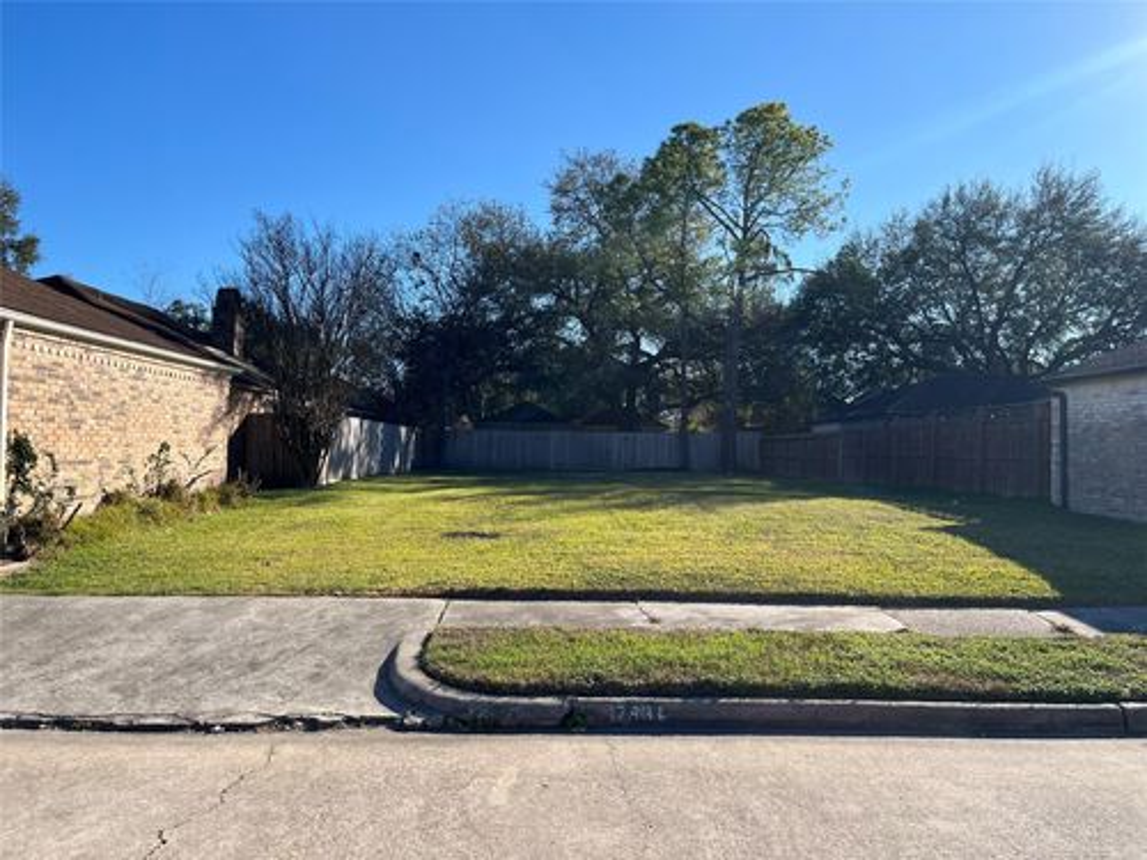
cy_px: 430
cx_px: 574
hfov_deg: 67.3
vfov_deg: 53.1
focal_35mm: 26
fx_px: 862
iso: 50
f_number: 1.6
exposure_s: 1/2755
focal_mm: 5.1
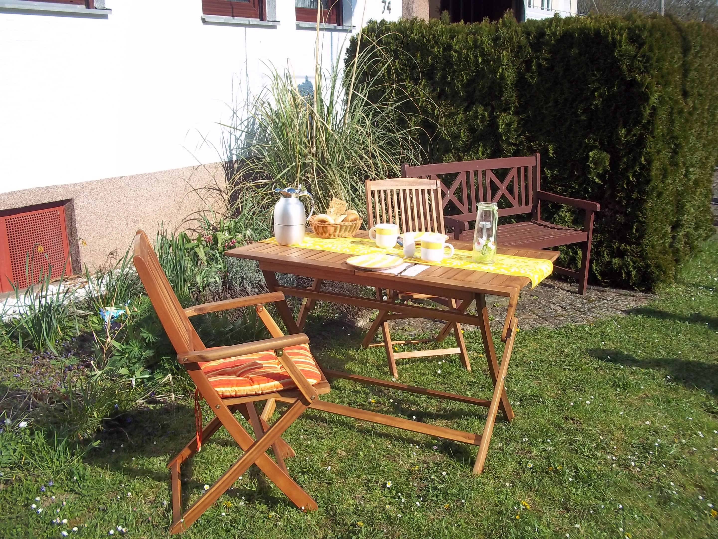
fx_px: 747
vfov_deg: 39.7
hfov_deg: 51.4
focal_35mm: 36
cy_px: 270
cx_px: 359
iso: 80
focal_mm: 6.5
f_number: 8
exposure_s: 1/160
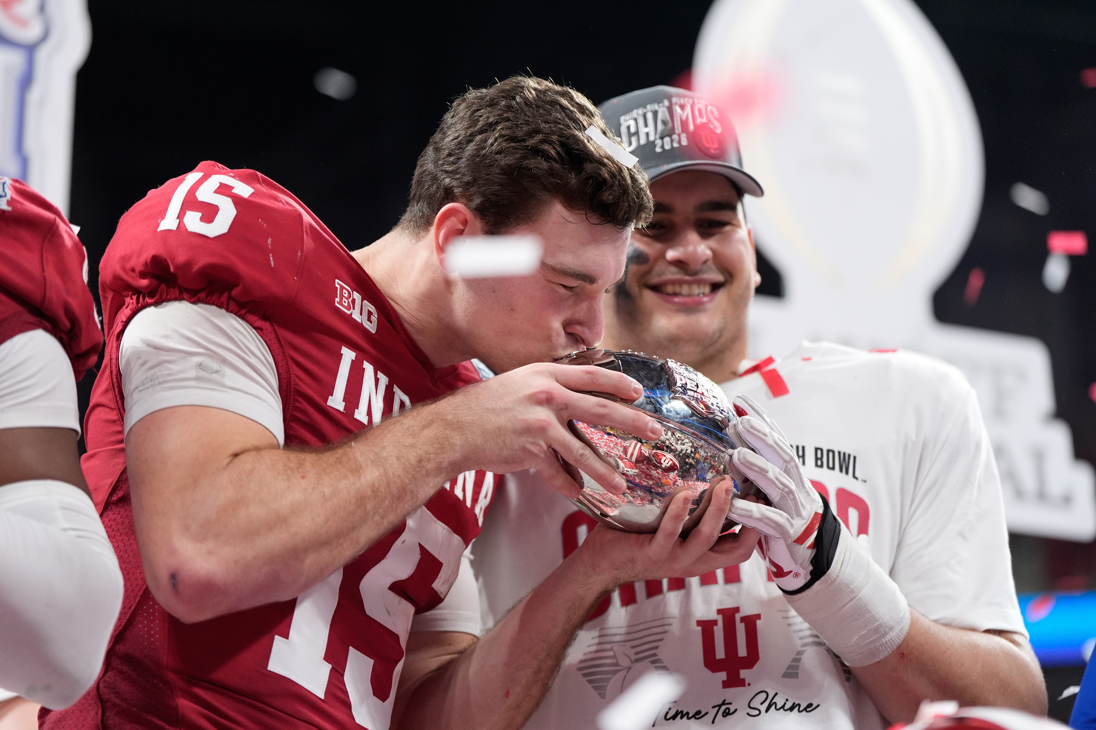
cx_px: 548
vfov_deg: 11.6
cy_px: 365
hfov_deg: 17.3
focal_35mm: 118
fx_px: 3592
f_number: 2.8
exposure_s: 1/2500
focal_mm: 118
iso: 3200
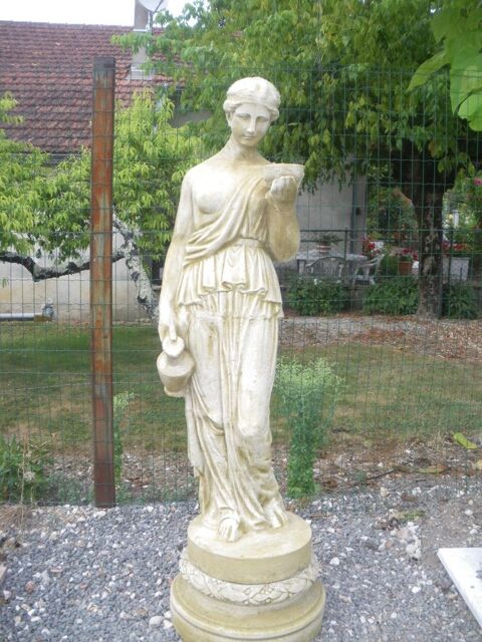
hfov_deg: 39.7
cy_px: 321
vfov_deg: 51.4
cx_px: 241
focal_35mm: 36
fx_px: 668
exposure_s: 1/125
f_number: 3.5
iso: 80
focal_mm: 6.3
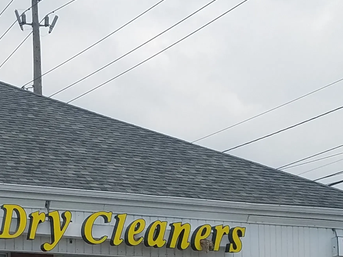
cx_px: 87
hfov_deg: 31.6
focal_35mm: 60
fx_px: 594
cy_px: 289
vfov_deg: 22.9
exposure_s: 1/2360
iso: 50
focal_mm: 4.2
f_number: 1.7
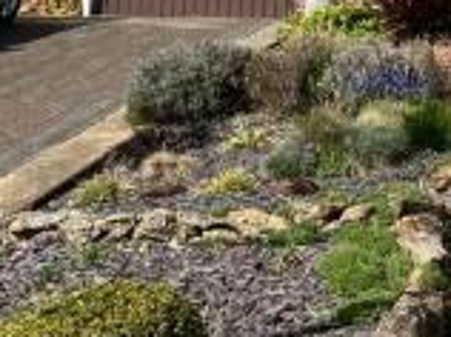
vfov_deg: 14.8
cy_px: -73
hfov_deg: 18.9
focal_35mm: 96
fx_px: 1249
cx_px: 598
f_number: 1.6
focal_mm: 5.1
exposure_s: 1/4149
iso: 50
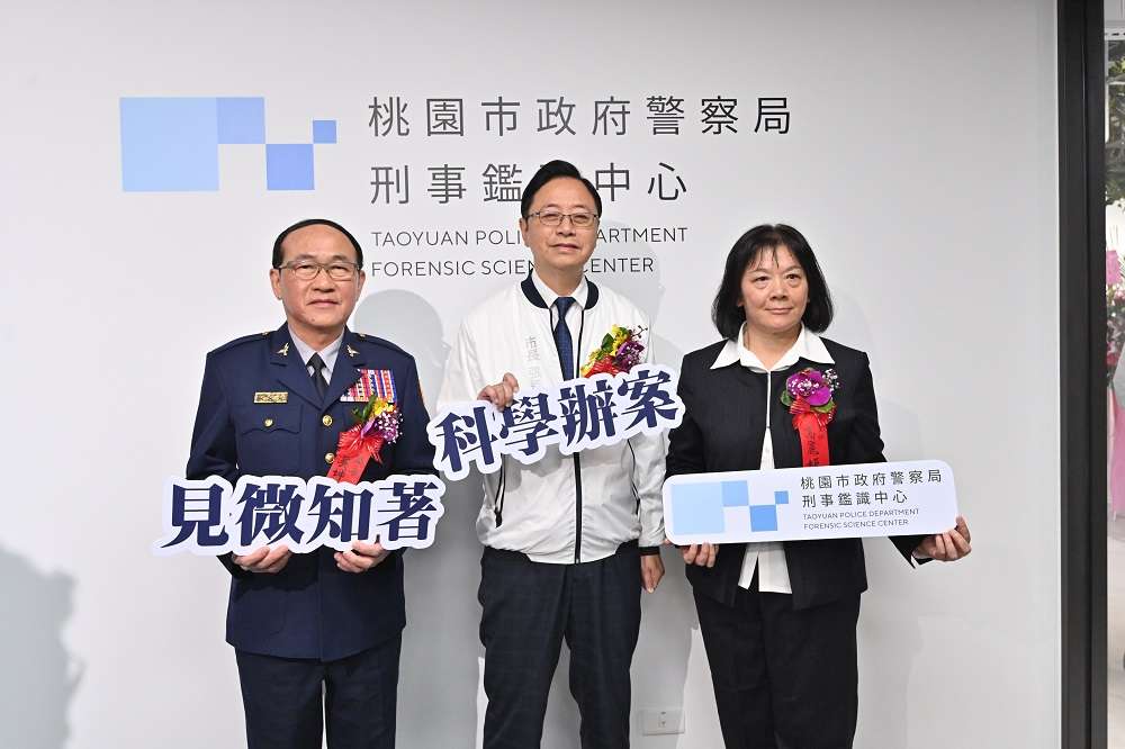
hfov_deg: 63.7
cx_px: 562
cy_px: 374
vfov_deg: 44.9
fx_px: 906
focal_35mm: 29
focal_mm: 29
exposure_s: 1/320
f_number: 5
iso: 2500
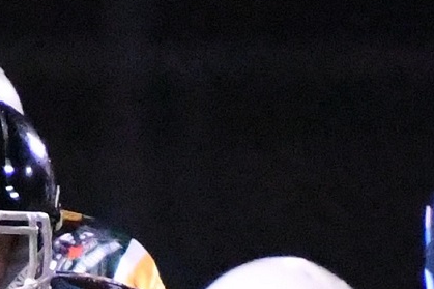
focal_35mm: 1051
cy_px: 474
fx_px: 12665
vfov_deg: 1.3
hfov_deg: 2.0
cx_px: 218
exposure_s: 1/1000
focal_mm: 200
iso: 20000
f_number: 2.8
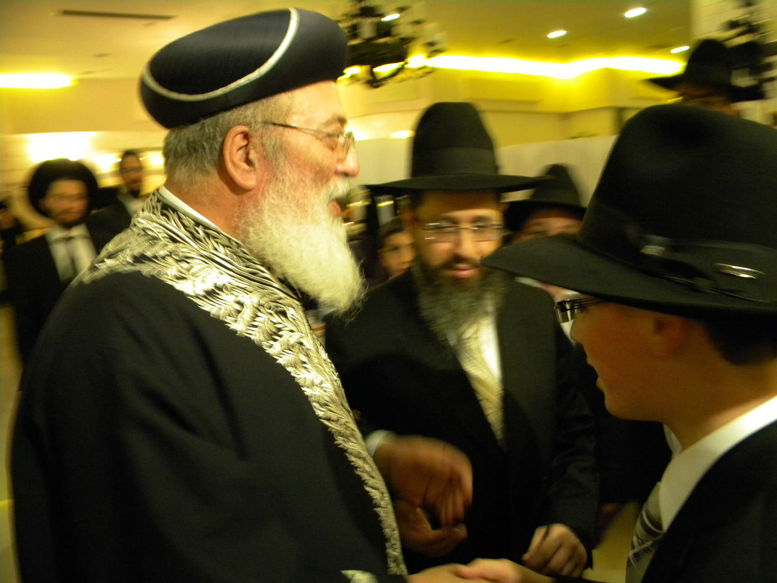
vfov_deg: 49.7
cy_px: 292
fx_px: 628
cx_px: 388
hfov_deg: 63.4
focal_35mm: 28
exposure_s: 1/14.6
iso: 400
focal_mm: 5
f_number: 3.5
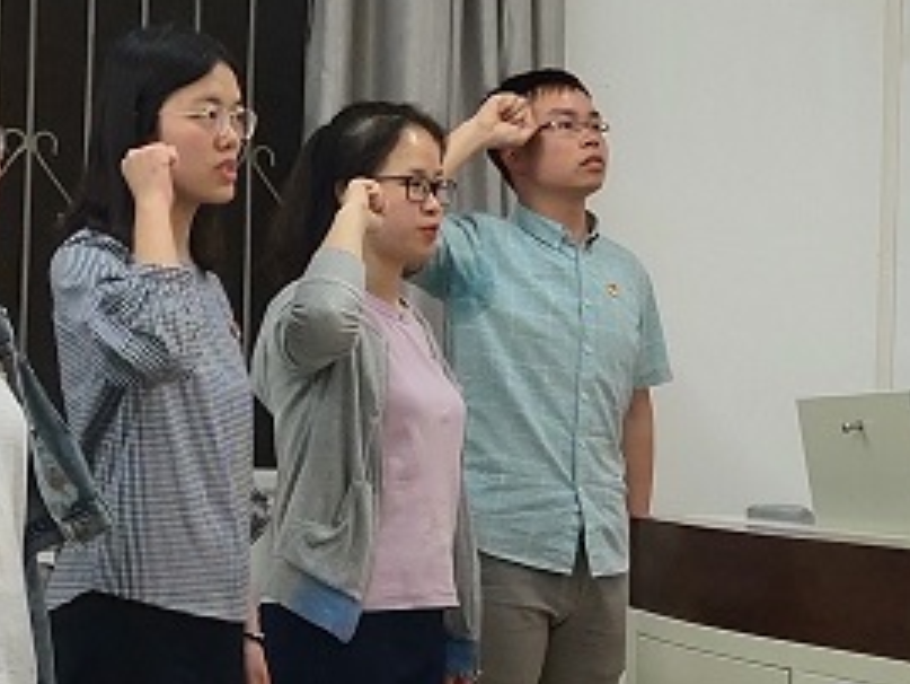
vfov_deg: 12.7
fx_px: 3077
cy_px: 300
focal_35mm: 117
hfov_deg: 16.8
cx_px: 626
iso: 255
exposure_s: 1/100
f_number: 1.8
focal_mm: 4.35
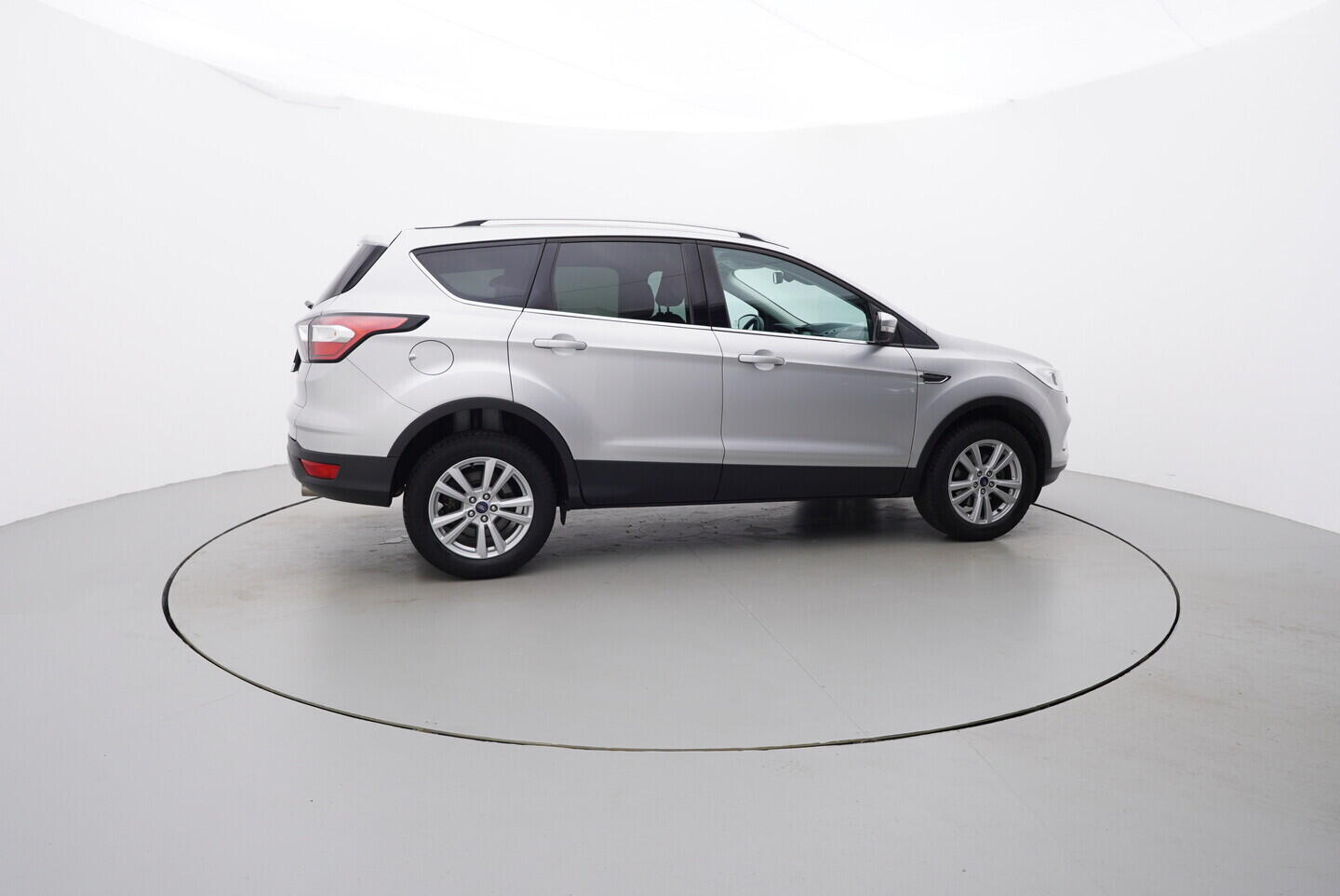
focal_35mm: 22
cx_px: 670
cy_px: 448
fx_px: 838
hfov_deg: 77.3
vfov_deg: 56.2
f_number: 5
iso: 200
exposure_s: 1/80
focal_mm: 15
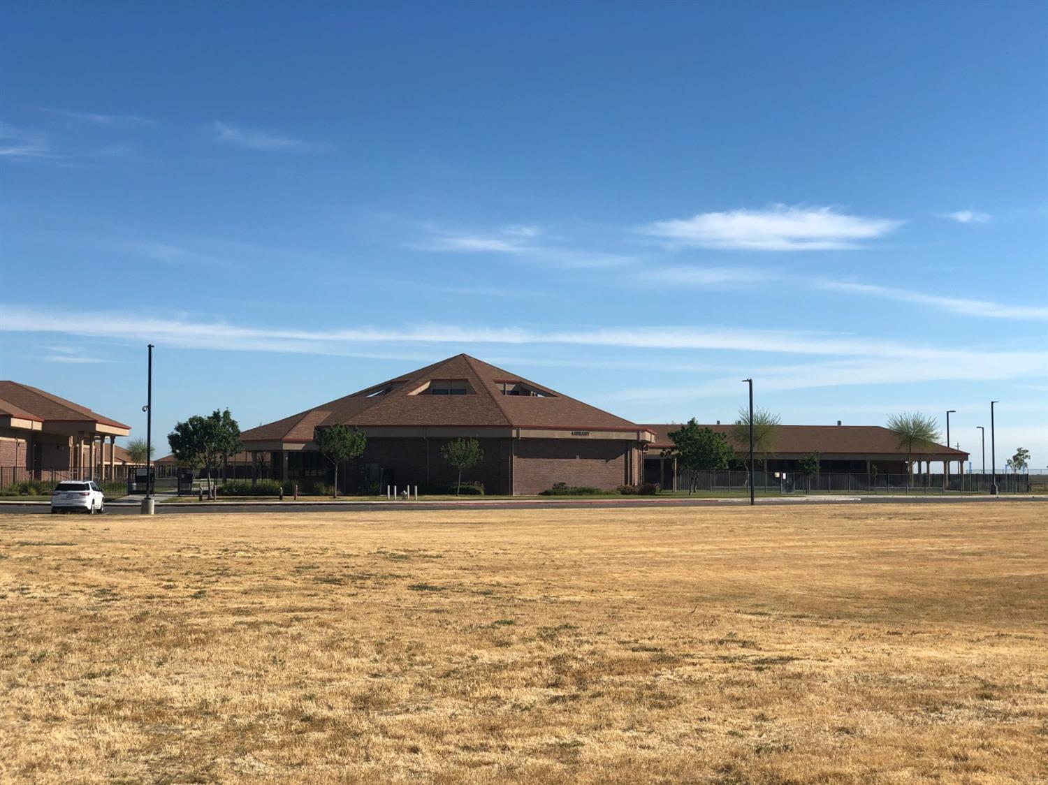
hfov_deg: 36.8
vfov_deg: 28.0
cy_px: 392
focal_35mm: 52
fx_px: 1574
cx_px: 524
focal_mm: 6
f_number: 2.4
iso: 16
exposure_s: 1/1600
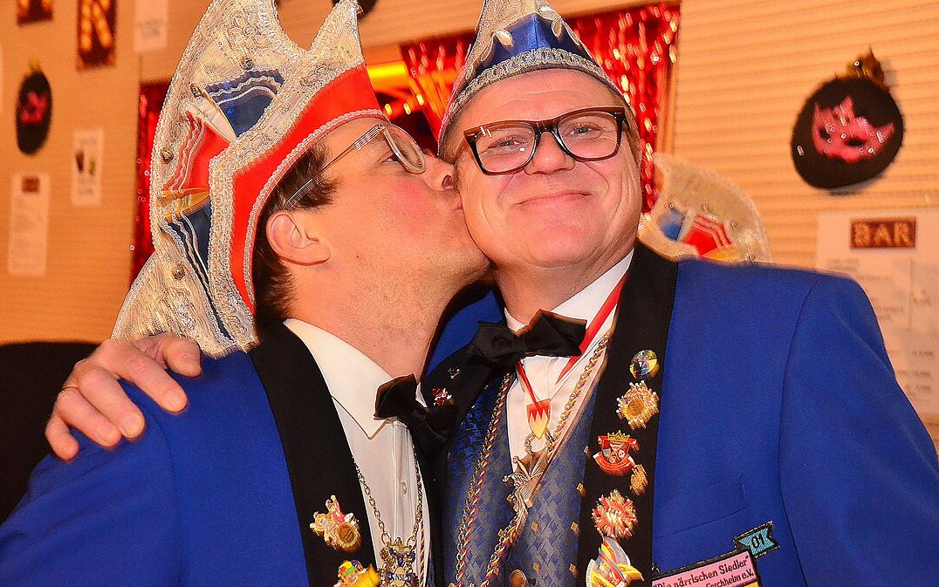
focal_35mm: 49
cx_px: 470
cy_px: 298
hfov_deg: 41.0
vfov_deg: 26.4
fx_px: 1254
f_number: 5.6
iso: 3200
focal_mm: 32
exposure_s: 1/20
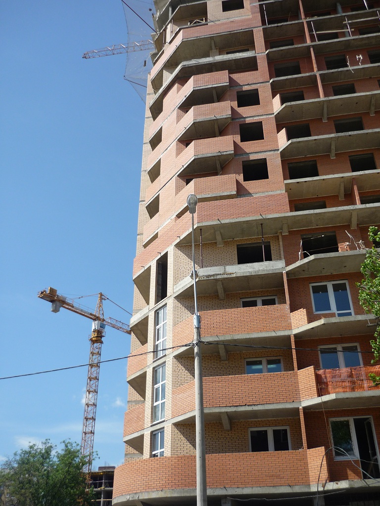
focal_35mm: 33
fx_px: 483
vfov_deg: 55.4
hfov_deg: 42.9
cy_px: 253
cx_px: 190
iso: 100
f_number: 8
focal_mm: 5.5
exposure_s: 1/200
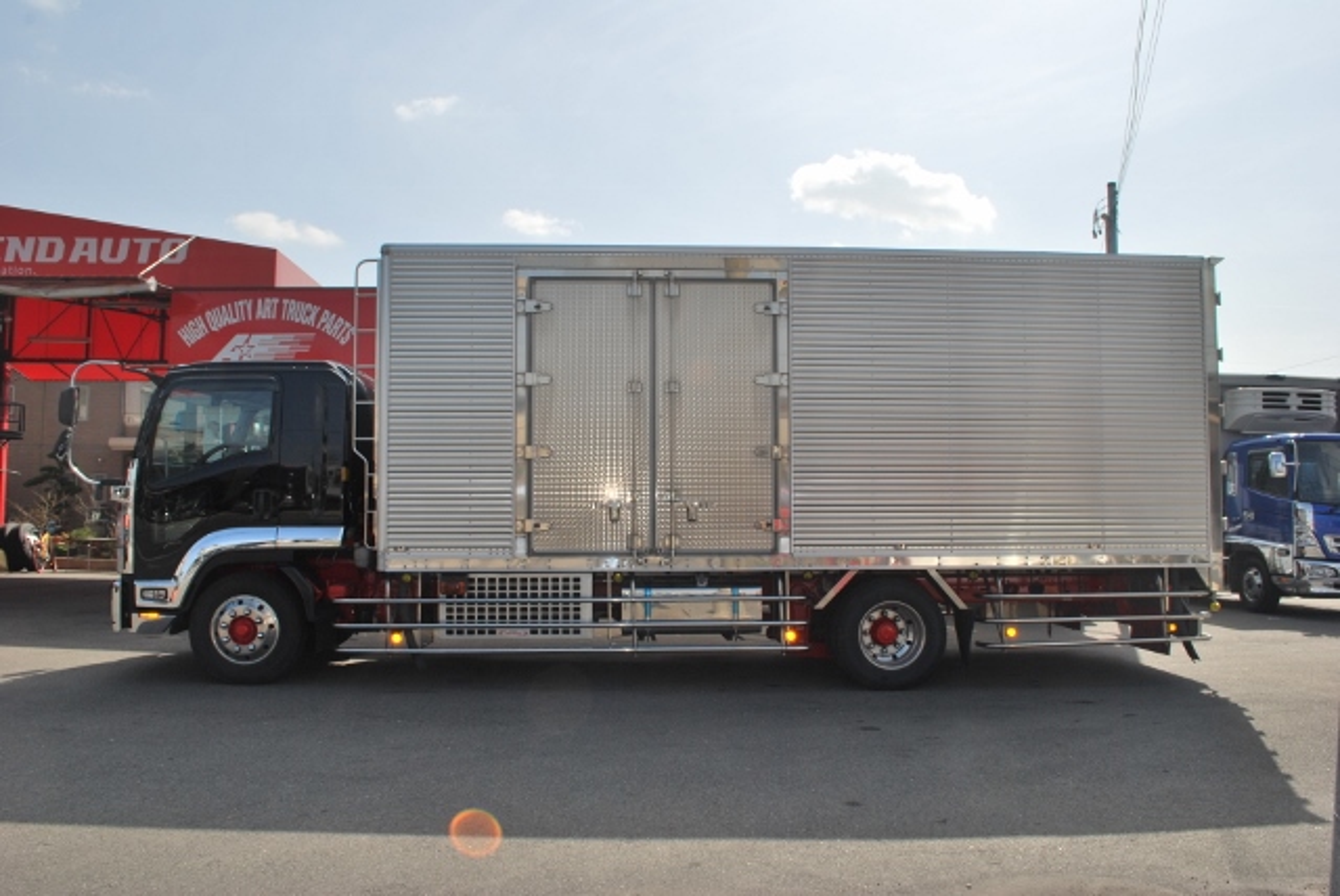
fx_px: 1006
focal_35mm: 27
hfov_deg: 67.3
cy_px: 448
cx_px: 670
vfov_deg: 48.0
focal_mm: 18
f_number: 11
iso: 100
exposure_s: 1/200
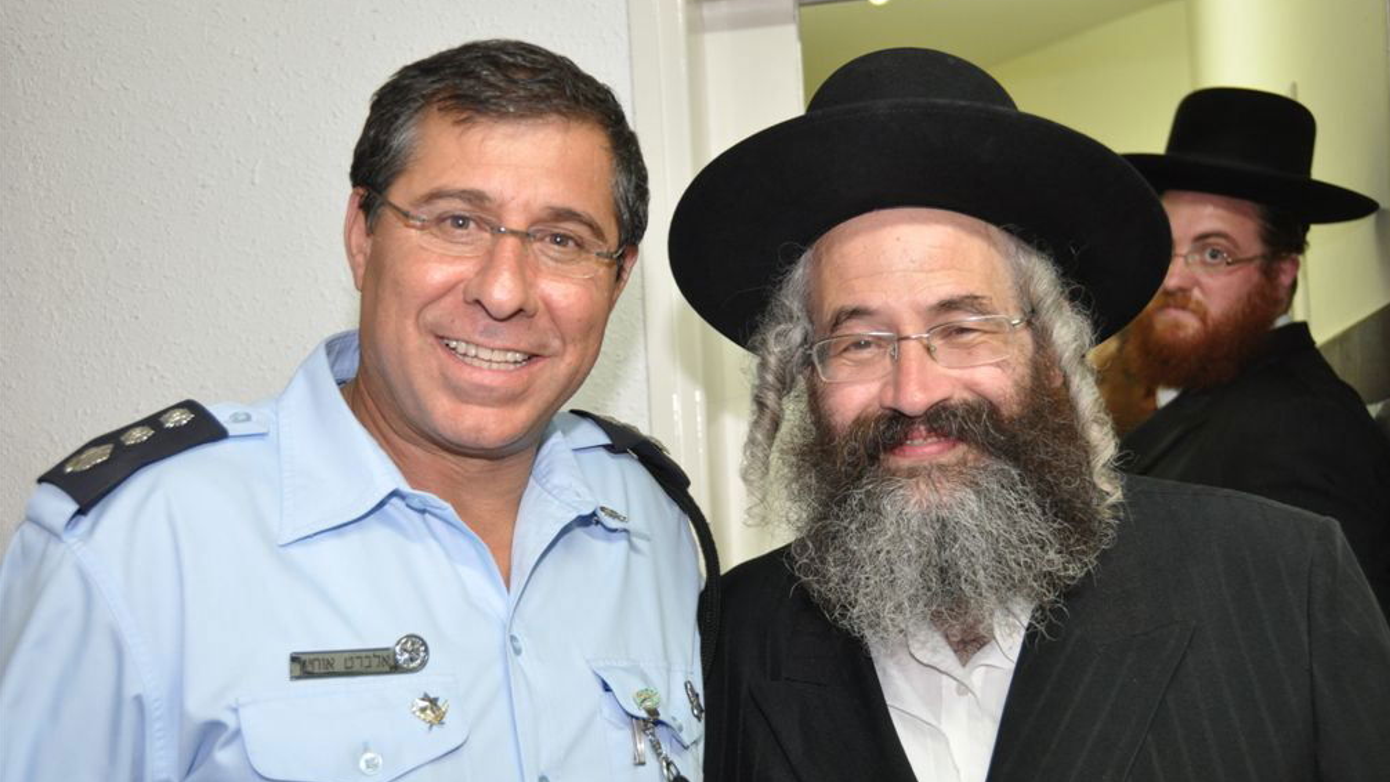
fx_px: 1826
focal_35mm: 50
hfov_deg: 41.7
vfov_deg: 24.2
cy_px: 416
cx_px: 705
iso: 800
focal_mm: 31
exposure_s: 1/60
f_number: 4
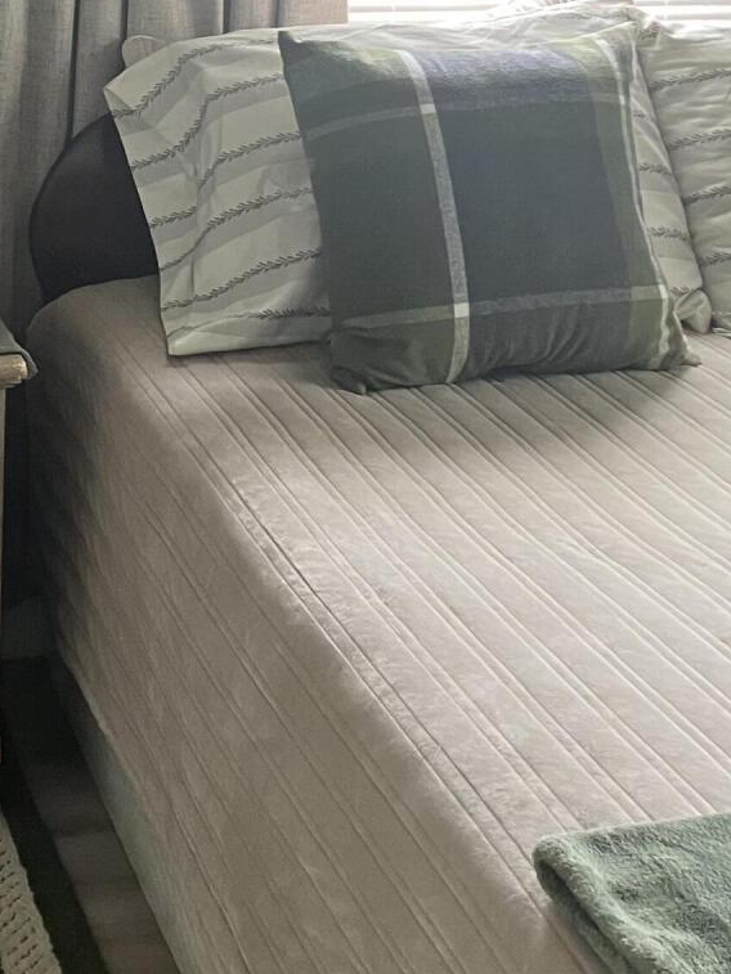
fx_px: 2083
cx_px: -22
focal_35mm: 74
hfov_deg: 19.3
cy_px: 81
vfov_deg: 25.4
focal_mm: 3.99
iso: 200
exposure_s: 1/60
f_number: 1.8
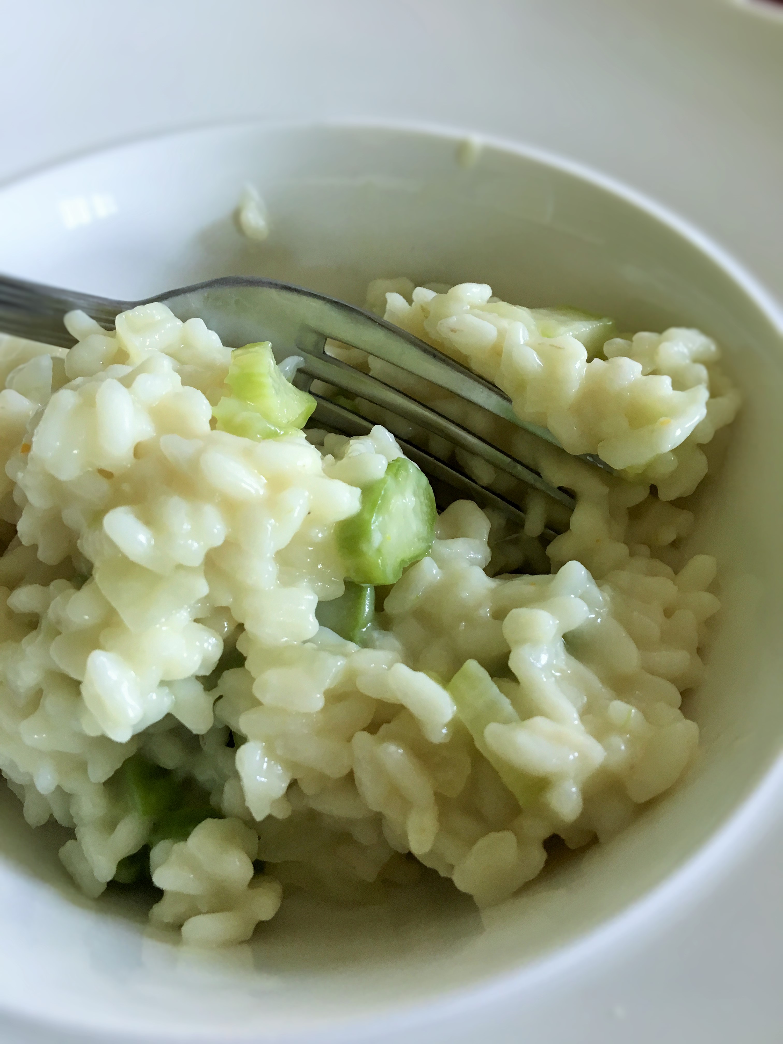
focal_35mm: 29
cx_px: 392
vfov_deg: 61.7
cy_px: 522
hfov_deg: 48.2
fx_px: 875
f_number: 2.2
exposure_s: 1/33
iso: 80
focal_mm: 4.15
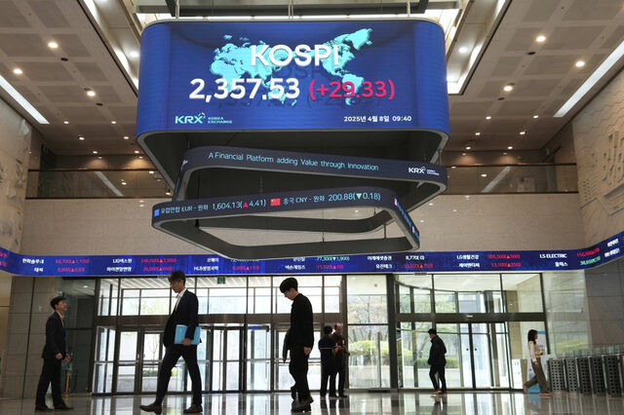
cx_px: 312
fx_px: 641
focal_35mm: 37
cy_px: 208
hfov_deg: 51.9
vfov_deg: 35.9
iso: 2000
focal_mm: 37
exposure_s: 1/160
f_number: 6.3
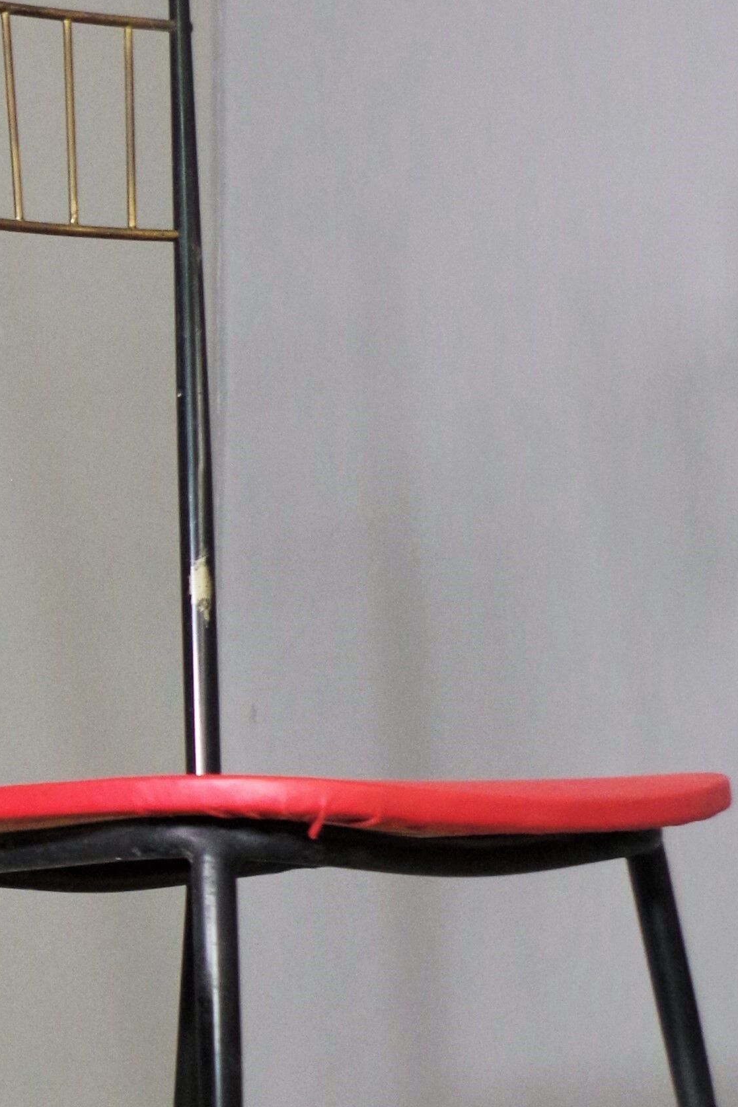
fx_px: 3197
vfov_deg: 19.6
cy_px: 752
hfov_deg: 12.6
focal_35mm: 104
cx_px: -331
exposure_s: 1/60
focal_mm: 20
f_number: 4
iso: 800
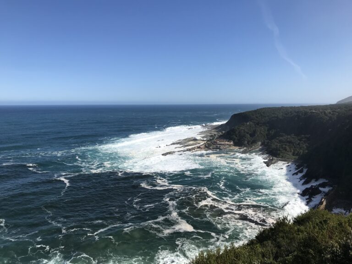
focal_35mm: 28
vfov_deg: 49.7
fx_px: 285
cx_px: 176
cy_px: 132
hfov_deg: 63.4
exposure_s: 1/3096
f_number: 1.8
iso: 20
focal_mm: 3.99
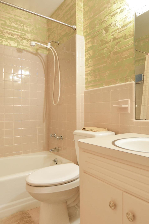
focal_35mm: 24
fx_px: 149
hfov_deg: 52.8
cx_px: 90
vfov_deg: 73.6
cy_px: 123
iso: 400
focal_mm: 10
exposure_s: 1/10
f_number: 3.5
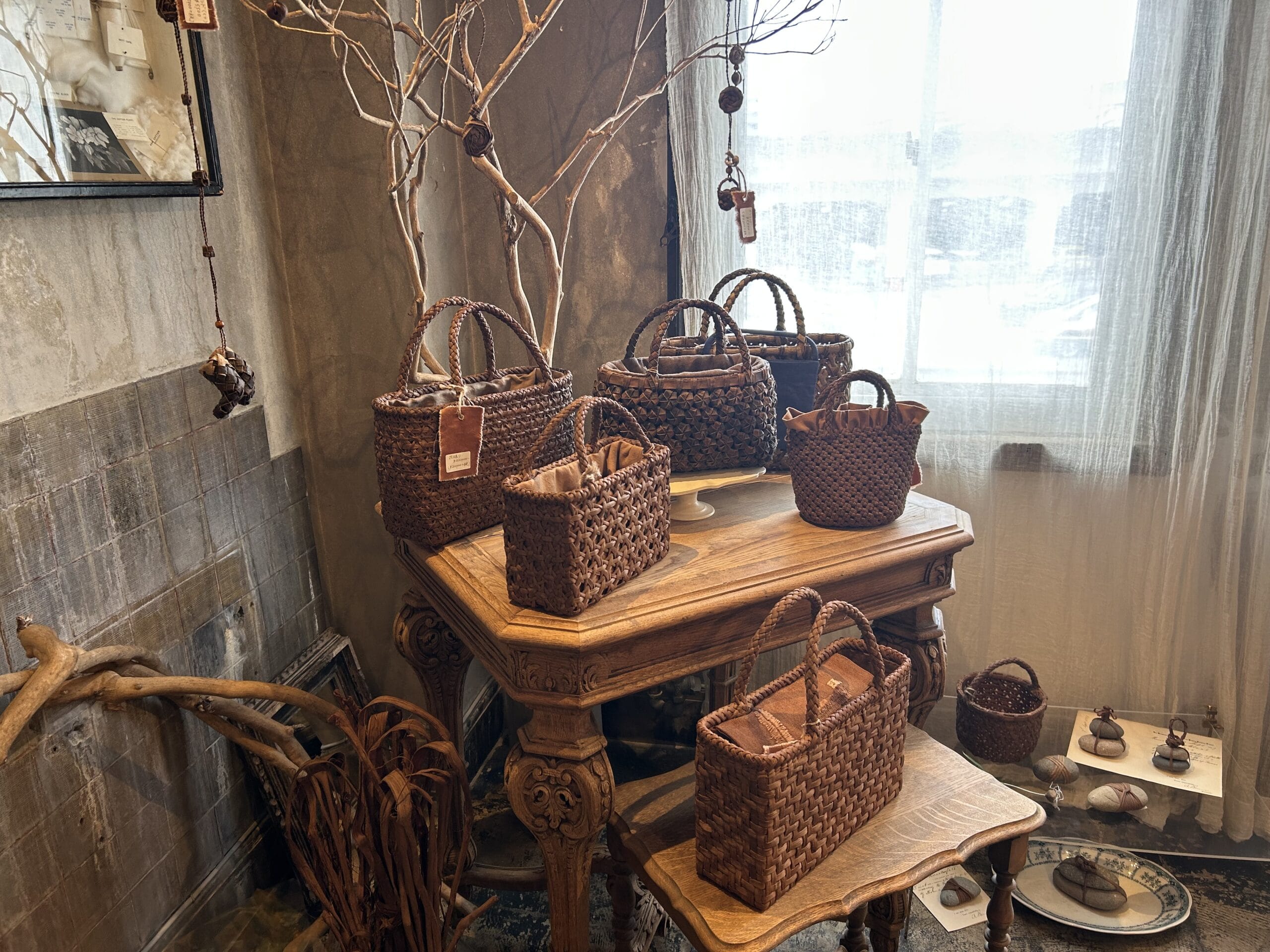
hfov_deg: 67.3
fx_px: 954
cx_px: 635
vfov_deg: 53.1
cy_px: 476
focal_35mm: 26
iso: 80
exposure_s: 1/120
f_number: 1.5
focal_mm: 5.7
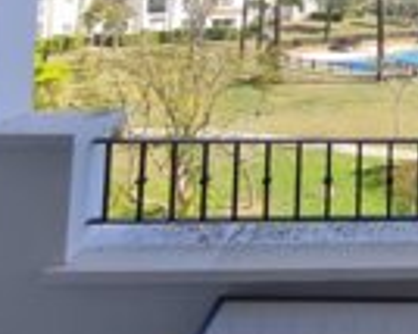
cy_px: -47
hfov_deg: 39.0
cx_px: 413
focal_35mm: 42
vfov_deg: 31.1
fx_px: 519
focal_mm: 1.65
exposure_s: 1/926
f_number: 2.2
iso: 50
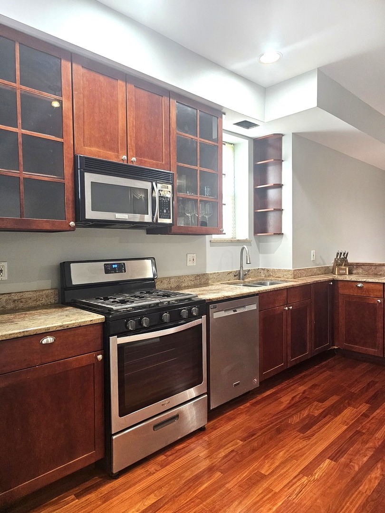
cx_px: 192
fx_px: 341
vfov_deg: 73.9
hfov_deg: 58.9
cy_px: 256
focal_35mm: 23
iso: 800
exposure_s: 1/120
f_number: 1.7
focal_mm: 6.3
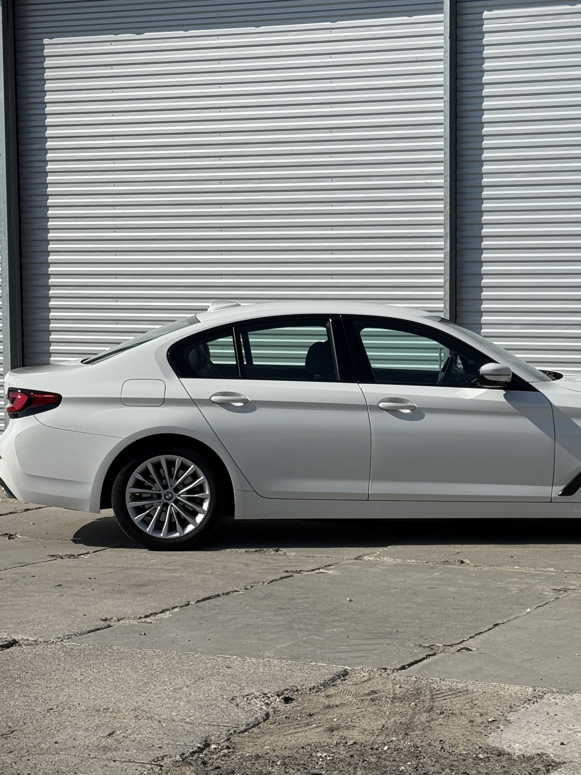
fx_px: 1701
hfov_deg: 19.3
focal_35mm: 76
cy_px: 406
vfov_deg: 25.7
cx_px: 400
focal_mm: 6.76
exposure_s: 1/9901
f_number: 1.78
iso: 64
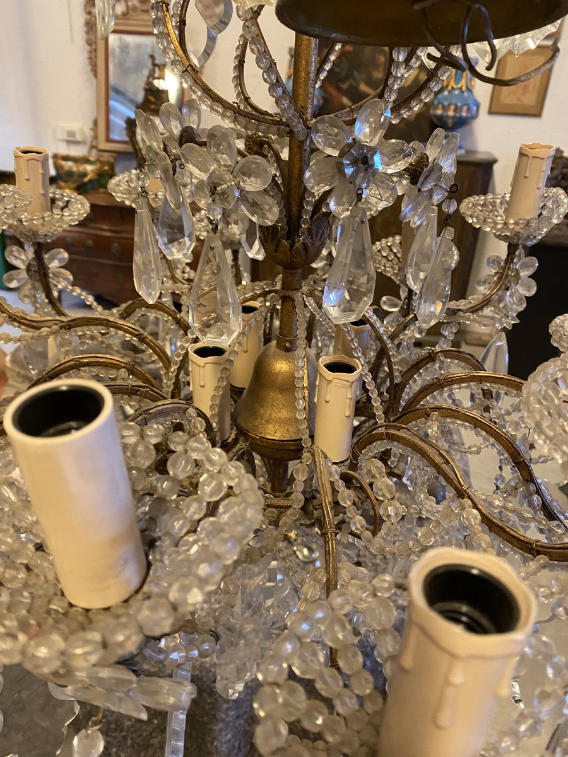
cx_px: 284
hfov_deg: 53.1
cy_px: 378
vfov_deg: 67.3
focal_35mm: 26
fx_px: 569
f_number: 1.8
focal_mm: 4.25
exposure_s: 1/50
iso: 320
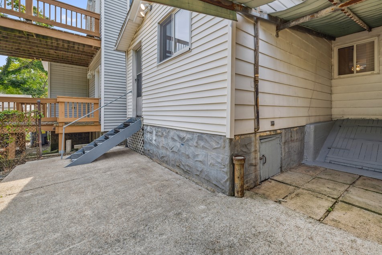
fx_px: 170
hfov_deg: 96.4
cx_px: 212
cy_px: 114
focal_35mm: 16
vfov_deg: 73.6
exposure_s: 1/125
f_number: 5.6
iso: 100
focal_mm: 14
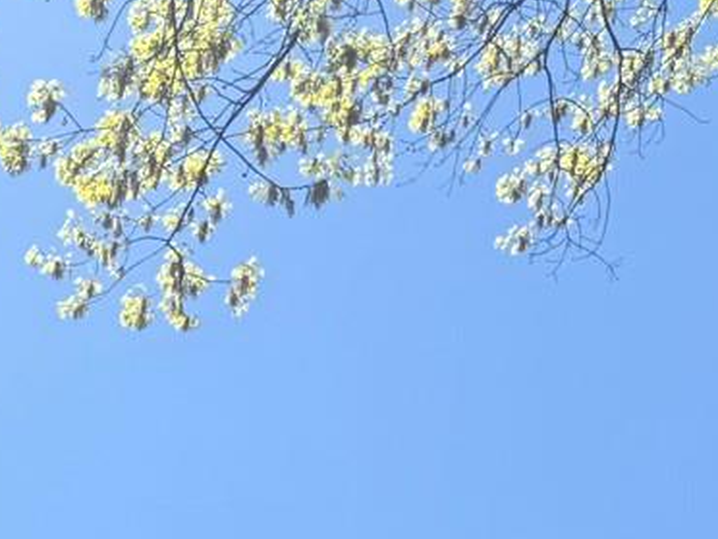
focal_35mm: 132
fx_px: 2738
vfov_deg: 9.5
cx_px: -677
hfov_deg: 13.1
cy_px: 1455
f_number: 1.78
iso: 80
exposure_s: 1/2801
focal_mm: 6.76
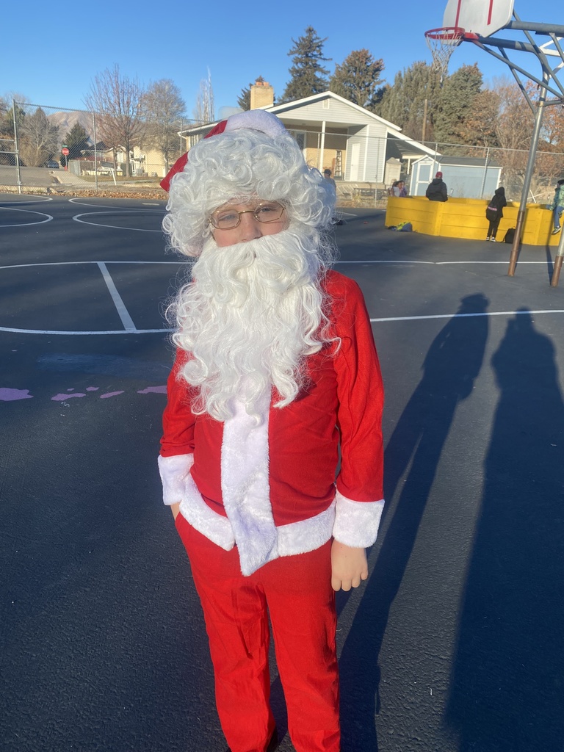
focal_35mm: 26
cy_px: 376
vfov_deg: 67.3
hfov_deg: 53.1
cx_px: 282
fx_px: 565
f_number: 1.8
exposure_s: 1/1779
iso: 32
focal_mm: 4.25
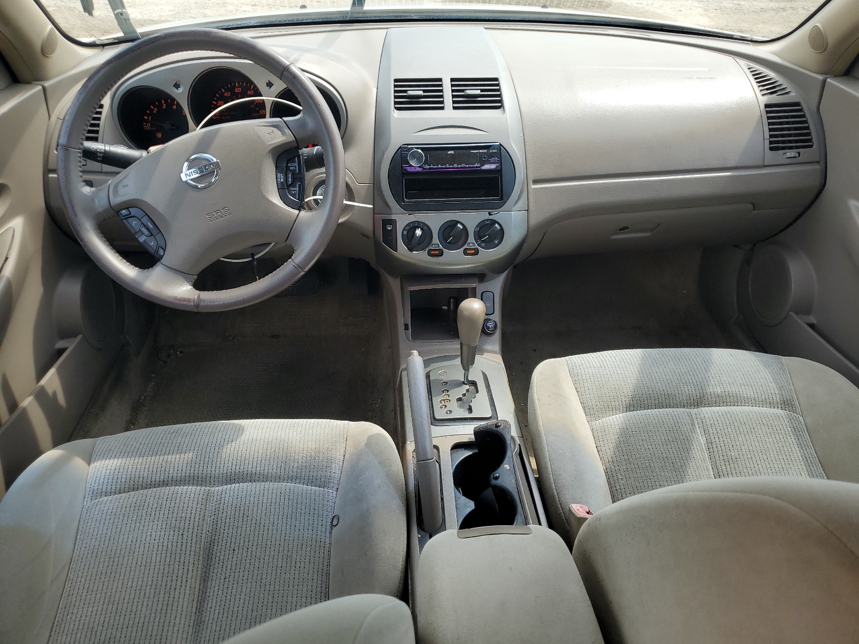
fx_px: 645
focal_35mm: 26
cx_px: 430
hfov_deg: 67.3
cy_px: 322
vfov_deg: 53.1
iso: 50
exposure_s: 1/500
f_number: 1.5
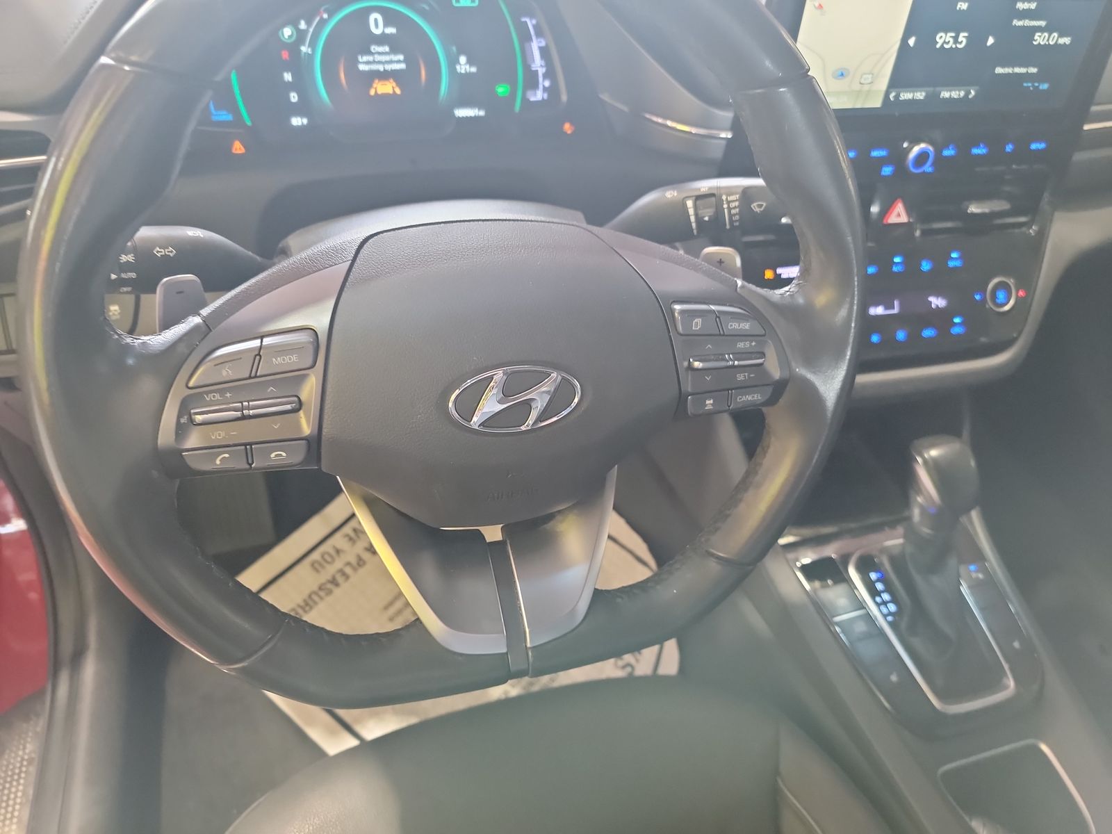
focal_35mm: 24
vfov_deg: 56.8
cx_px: 556
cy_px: 417
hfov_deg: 71.6
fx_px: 771
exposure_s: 1/59
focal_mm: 6.7
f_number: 1.8
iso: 903
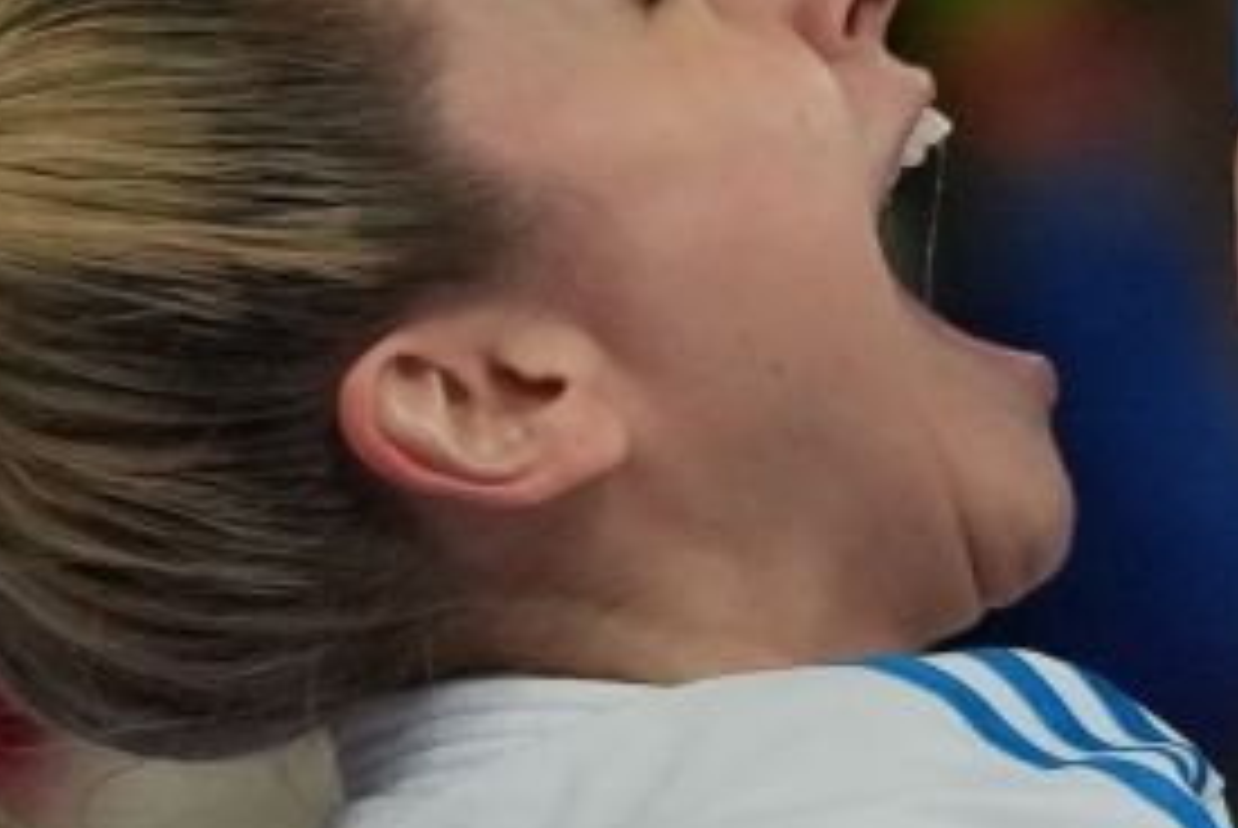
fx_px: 67507
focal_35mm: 1961
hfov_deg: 1.1
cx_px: 810
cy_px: 464
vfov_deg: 0.7
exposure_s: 1/1000
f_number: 2.8
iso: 1600
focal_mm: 200
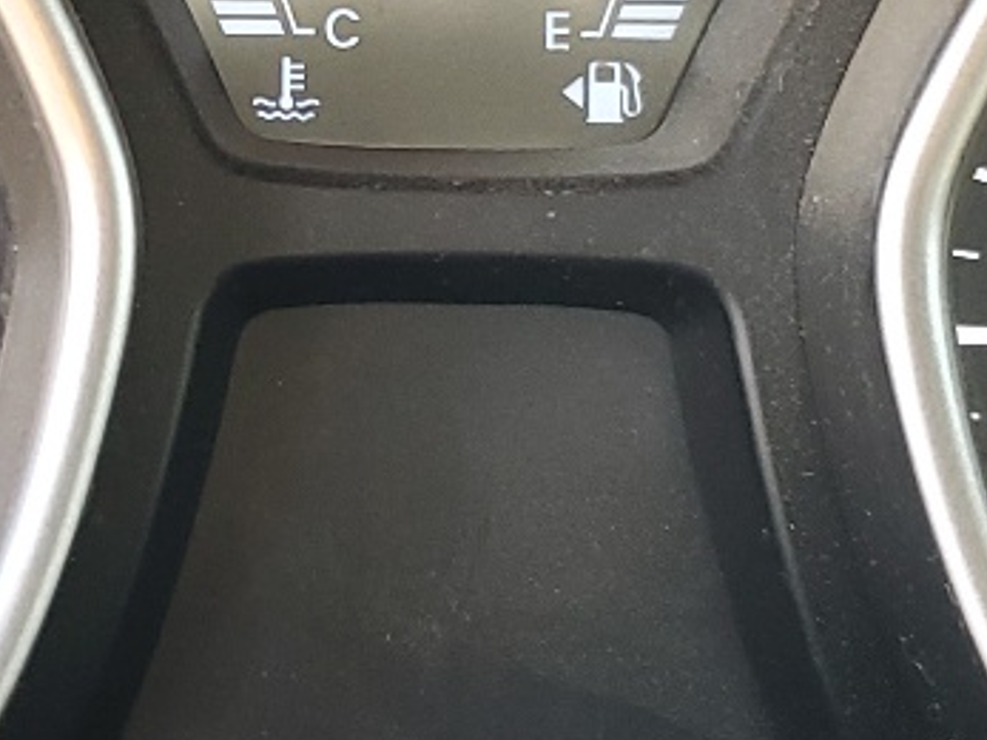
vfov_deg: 12.3
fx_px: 3420
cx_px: 265
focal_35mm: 120
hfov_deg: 16.3
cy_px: 205
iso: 82
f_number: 1.5
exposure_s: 1/120
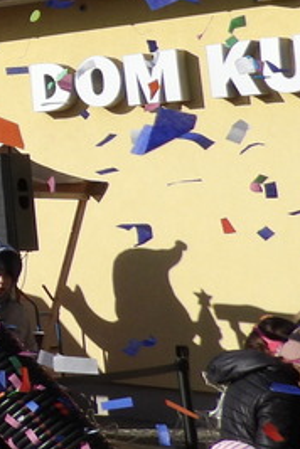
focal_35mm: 112
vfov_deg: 17.7
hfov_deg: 9.2
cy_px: -22
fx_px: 1400
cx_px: -657
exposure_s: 1/1600
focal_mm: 4.3
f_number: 3.2
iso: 100
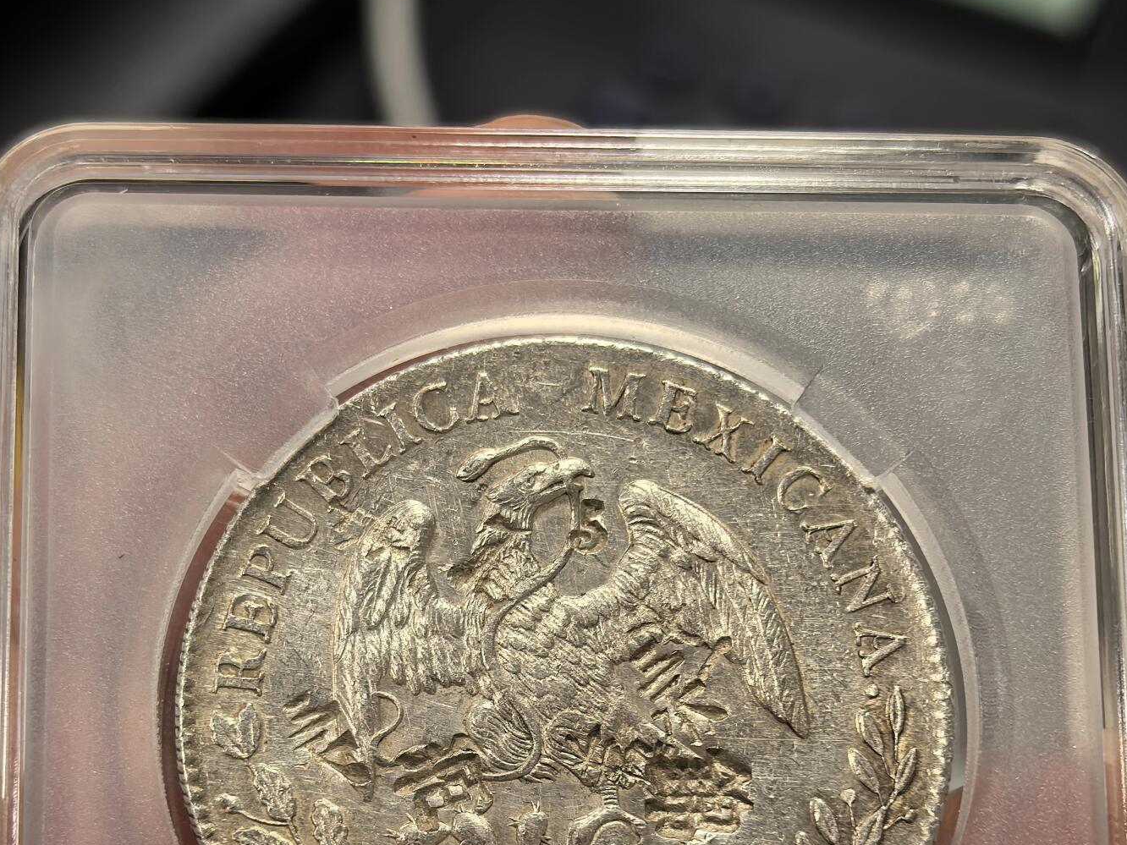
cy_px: 735
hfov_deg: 26.7
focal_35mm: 73
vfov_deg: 19.8
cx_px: 564
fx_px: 2377
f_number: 2
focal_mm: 6.98
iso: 200
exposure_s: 1/100
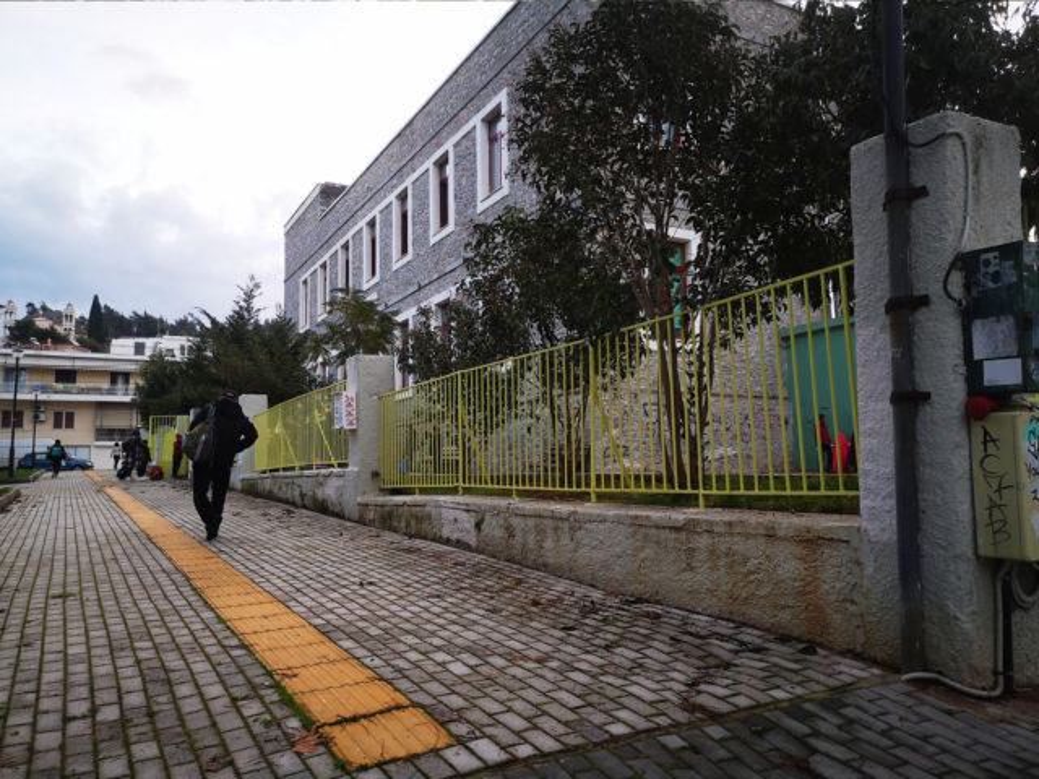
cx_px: 520
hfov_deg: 65.3
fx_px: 810
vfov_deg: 51.4
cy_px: 390
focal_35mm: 27
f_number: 1.8
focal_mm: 3.95
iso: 80
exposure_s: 1/100
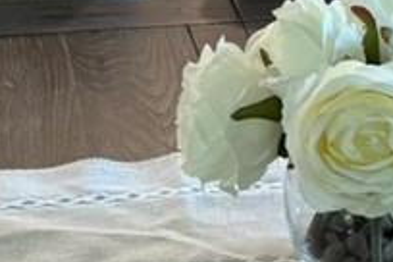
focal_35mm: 196
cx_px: 474
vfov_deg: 6.3
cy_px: -578
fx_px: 2139
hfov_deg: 10.3
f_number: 1.78
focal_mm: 6.76
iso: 200
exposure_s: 1/60
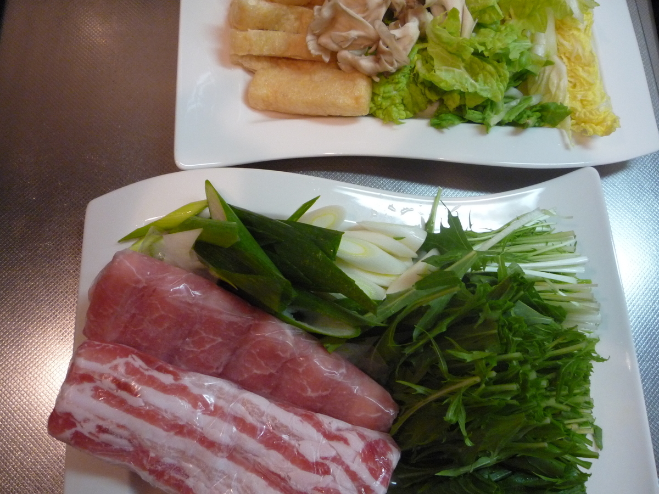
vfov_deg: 46.8
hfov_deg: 60.0
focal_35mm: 30
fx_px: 571
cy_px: 247
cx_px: 330
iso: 400
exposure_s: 1/20
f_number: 3.3
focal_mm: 5.2
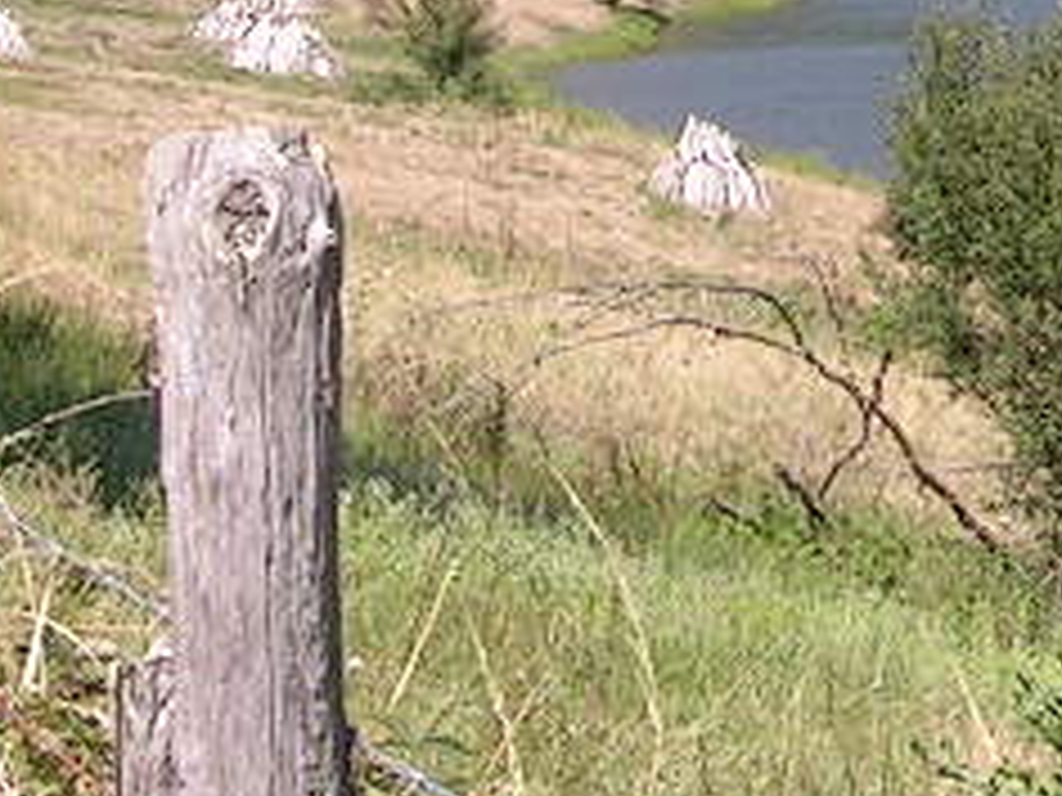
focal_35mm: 152
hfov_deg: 12.6
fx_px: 4663
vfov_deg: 9.5
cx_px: 1377
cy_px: -396
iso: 50
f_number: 4.8
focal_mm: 5.4
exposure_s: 1/249
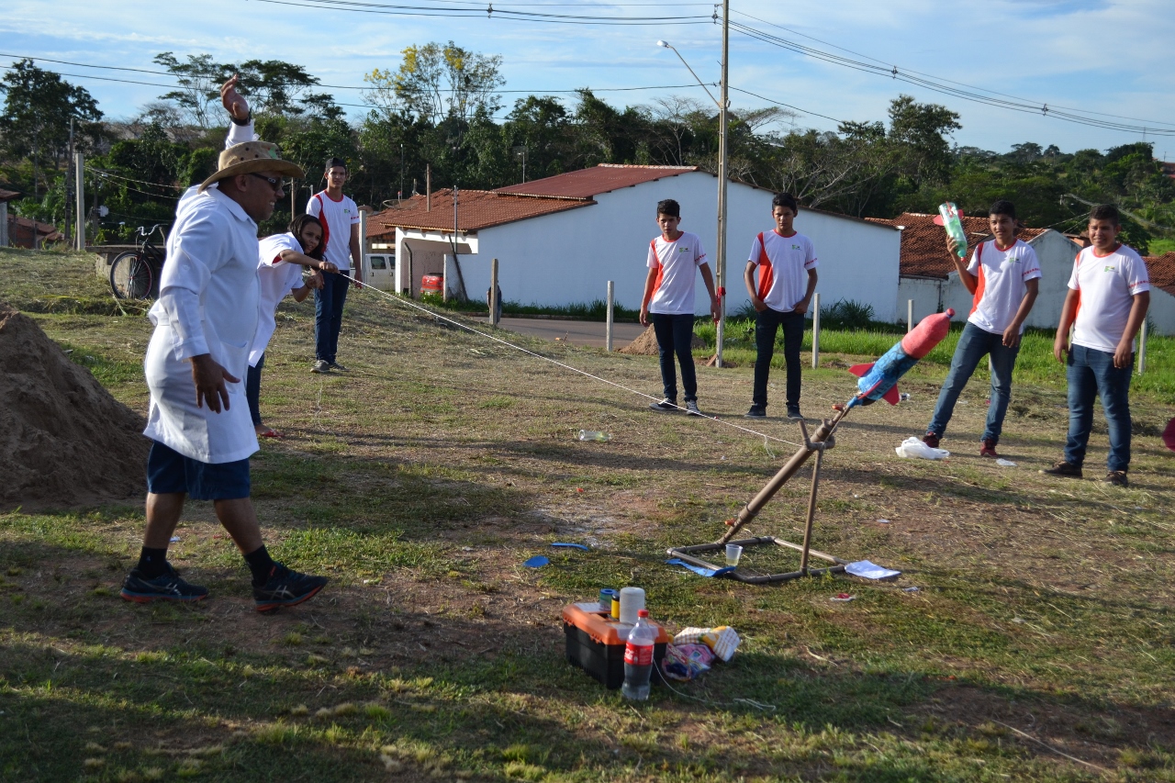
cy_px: 392
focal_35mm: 51
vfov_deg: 26.5
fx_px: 1664
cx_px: 588
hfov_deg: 38.9
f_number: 5
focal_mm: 34
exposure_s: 1/1250
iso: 400
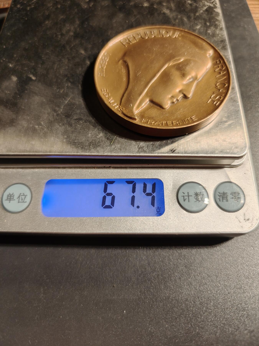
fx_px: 229
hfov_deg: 58.9
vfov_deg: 73.9
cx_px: 130
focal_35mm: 23
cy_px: 173
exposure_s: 1/100
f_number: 1.6
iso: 100
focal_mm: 6.06
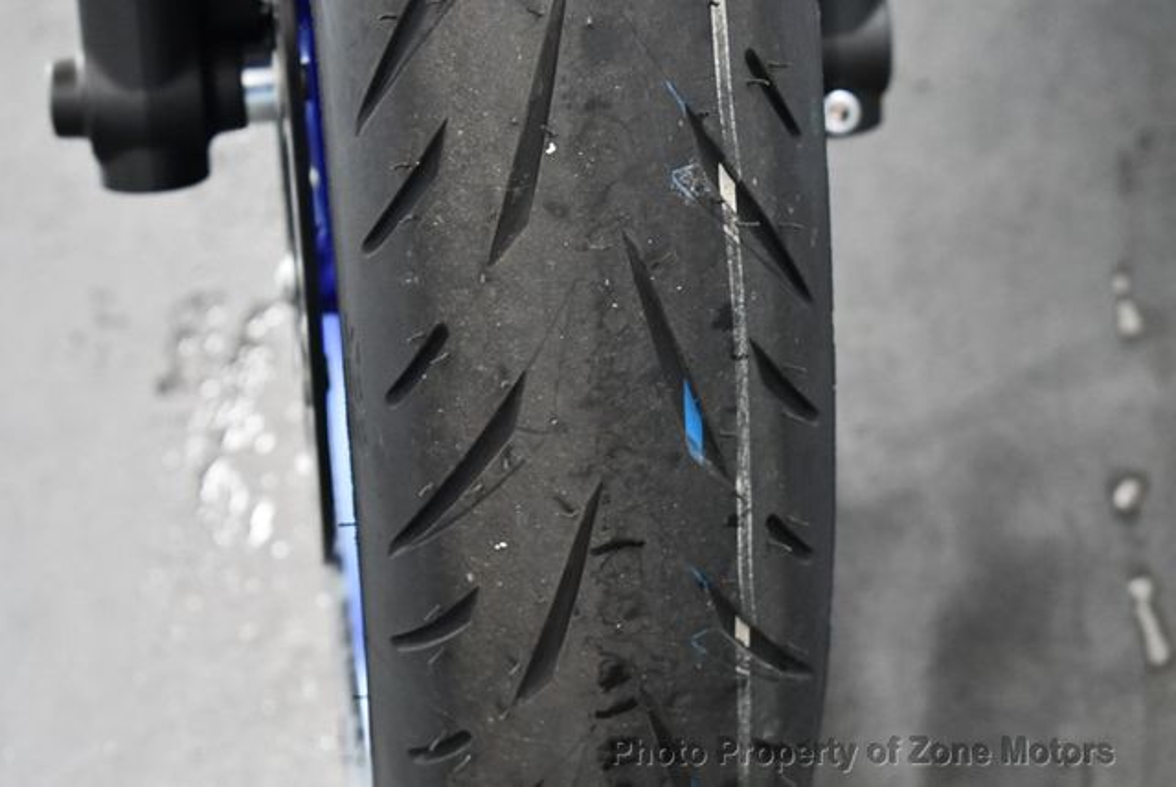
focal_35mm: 110
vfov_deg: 12.5
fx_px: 3597
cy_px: 394
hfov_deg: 18.6
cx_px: 588
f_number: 5.6
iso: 3200
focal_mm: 55
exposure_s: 1/80
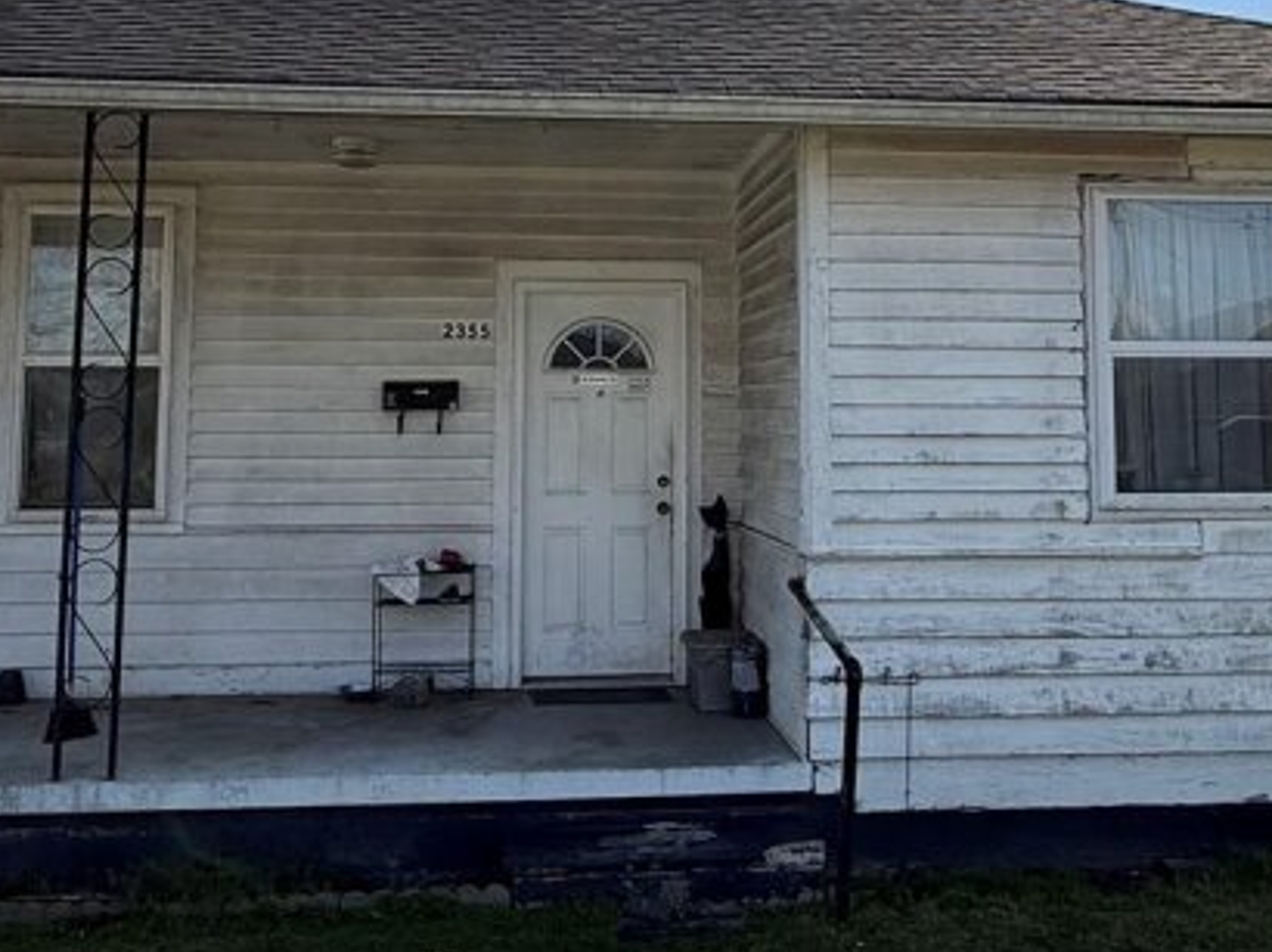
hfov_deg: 45.7
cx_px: 692
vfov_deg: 34.6
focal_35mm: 41
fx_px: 1506
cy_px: 279
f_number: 2.2
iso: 64
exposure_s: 1/2320
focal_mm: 2.22
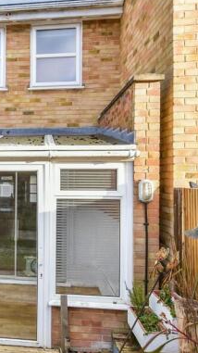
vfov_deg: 69.8
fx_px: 252
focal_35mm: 27
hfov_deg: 36.0
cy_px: 164
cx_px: -23
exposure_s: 1/80
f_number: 8
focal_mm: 10
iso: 200
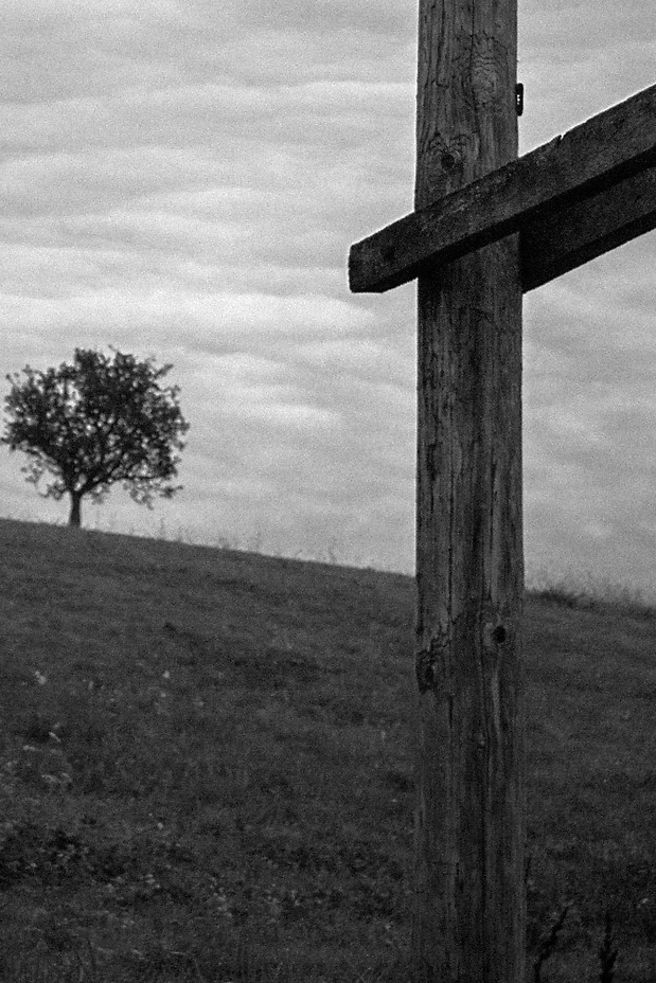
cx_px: 167
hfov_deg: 12.9
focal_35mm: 106
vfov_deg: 18.0
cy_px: -287
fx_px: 2896
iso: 200
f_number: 7.1
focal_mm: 24.2
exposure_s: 1/160
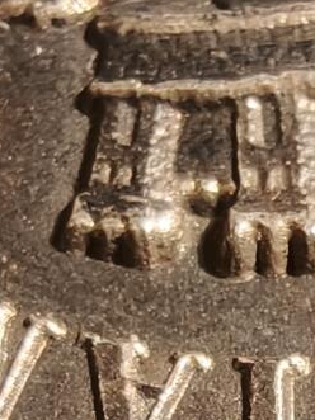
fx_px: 1518
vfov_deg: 14.1
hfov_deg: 11.4
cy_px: 744
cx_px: 462
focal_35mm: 125
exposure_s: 1/50
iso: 200
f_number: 2
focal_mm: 2.32
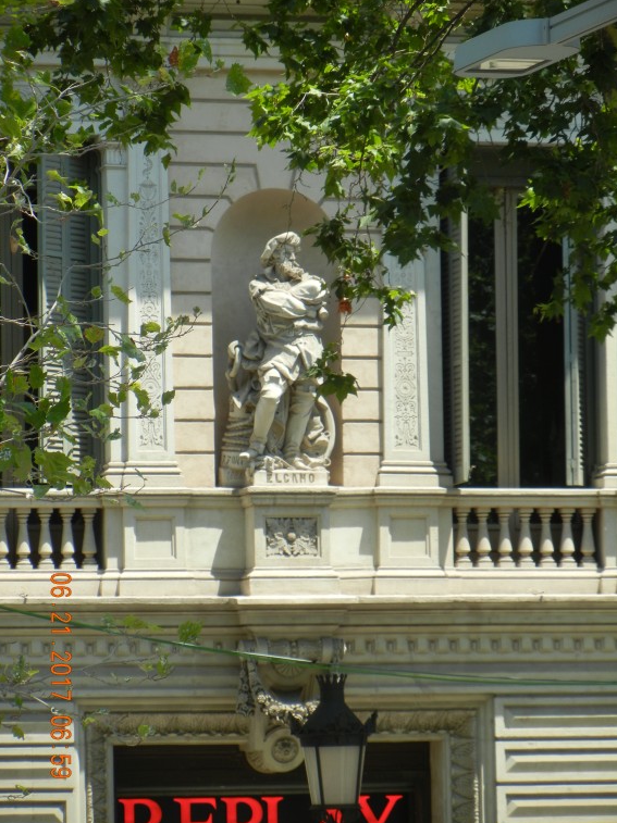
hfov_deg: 7.3
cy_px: 412
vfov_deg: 9.8
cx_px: 309
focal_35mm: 203
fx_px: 4828
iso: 160
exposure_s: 1/386
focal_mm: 36
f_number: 4.7
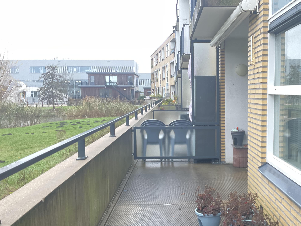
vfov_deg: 35.1
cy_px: 128
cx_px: 197
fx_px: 357
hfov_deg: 45.2
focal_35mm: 41
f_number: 1.8
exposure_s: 1/50
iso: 100
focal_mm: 3
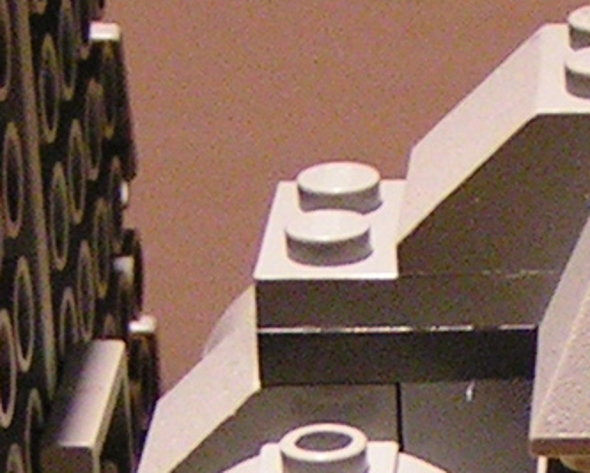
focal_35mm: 228
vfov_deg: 6.7
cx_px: 960
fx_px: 3985
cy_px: 643
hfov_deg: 8.2
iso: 160
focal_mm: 5.8
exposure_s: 1/40
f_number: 2.8
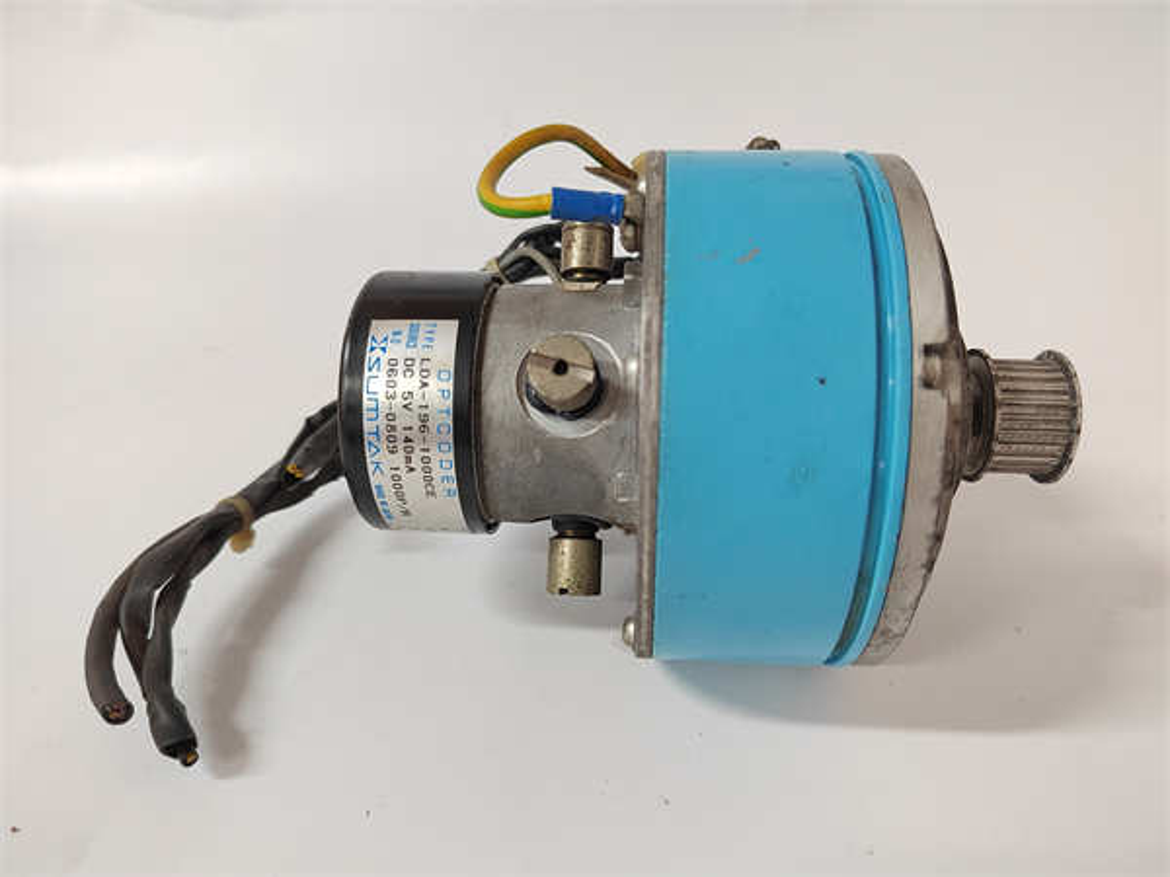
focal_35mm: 23
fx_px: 777
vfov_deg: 58.9
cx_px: 585
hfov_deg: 73.9
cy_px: 438
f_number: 1.9
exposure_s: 1/50
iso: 1378
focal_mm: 5.52
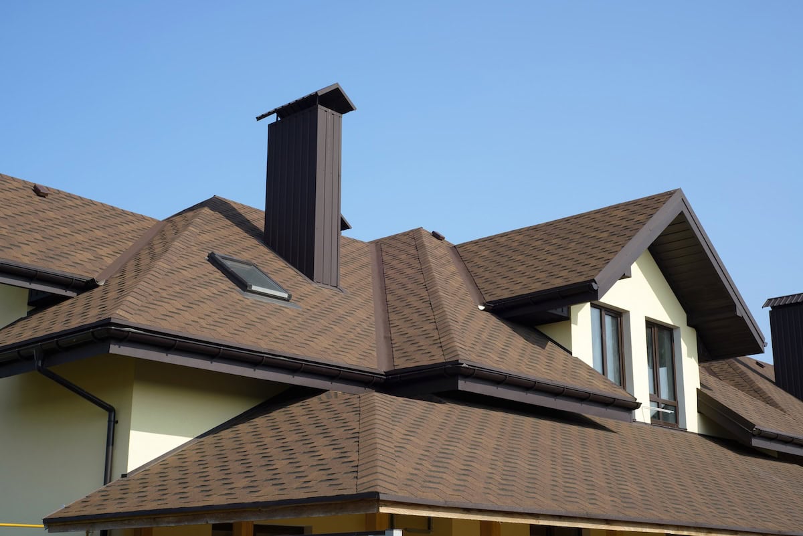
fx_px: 1116
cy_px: 268
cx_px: 402
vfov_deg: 27.0
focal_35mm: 50
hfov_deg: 39.6
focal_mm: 50
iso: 125
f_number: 11
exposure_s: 1/250
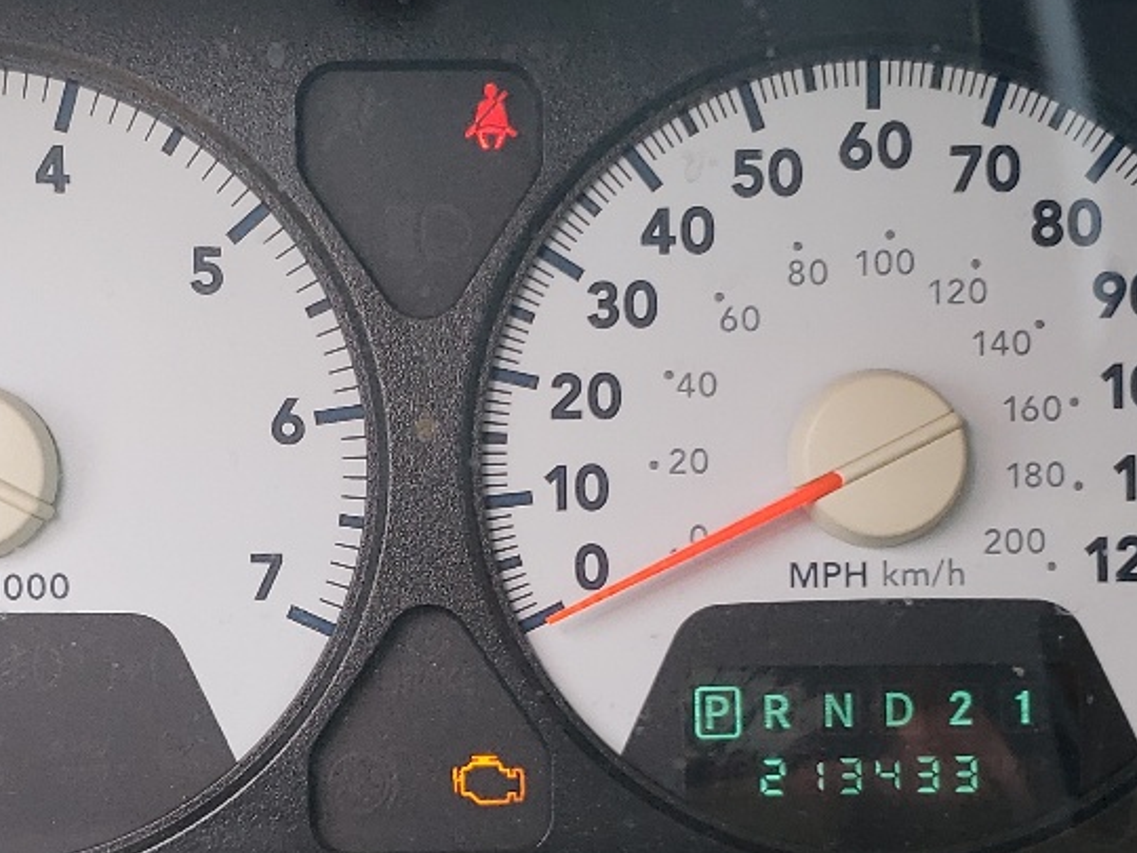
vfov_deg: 18.9
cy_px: 691
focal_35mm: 77
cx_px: 482
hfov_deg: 25.3
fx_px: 2529
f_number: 1.5
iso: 50
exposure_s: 1/132
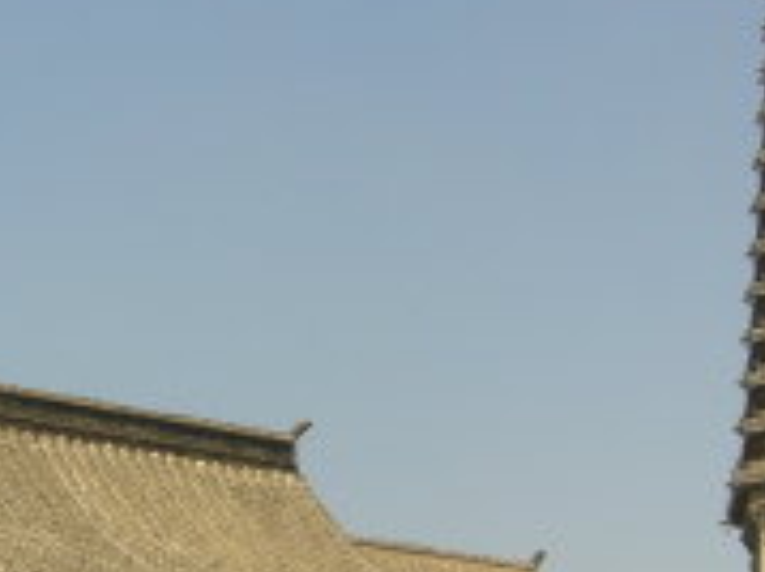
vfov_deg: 15.4
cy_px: 382
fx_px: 2120
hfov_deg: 20.5
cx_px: 385
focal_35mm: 96
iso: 80
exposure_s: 1/320
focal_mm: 5.8
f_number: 5.6
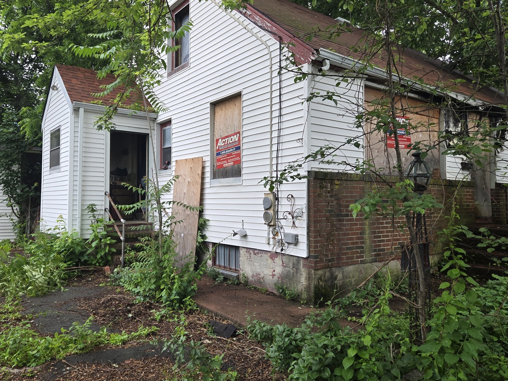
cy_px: 188
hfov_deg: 65.1
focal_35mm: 27
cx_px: 222
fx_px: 396
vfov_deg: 51.3
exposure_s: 1/180
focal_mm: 5.4
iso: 64
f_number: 1.8
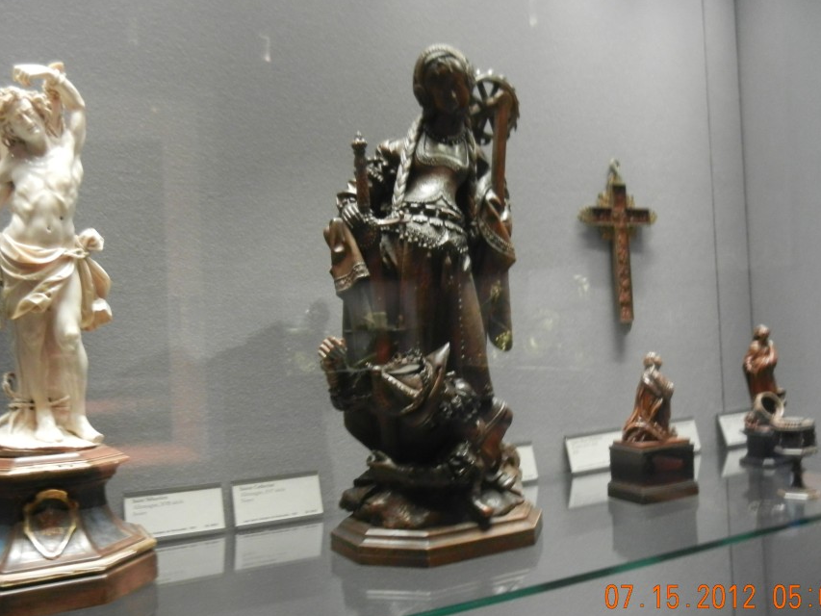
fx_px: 854
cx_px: 415
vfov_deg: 39.7
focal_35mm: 36
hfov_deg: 51.3
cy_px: 304
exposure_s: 1/2.4
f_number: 3.5
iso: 200
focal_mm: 5.4
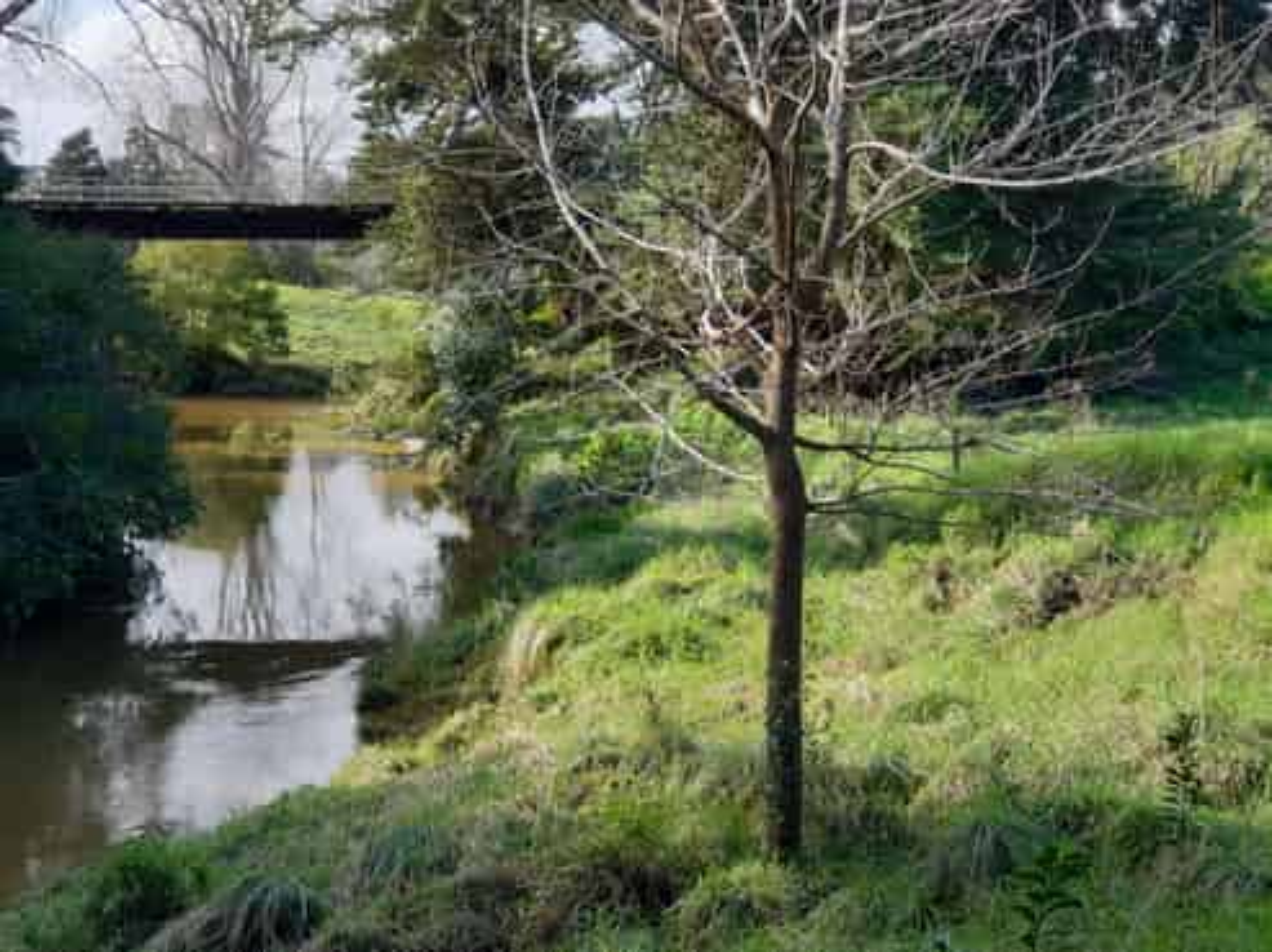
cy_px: 476
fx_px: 1909
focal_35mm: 52
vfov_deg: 28.0
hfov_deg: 36.8
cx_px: 636
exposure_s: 1/146
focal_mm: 6
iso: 100
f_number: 2.4
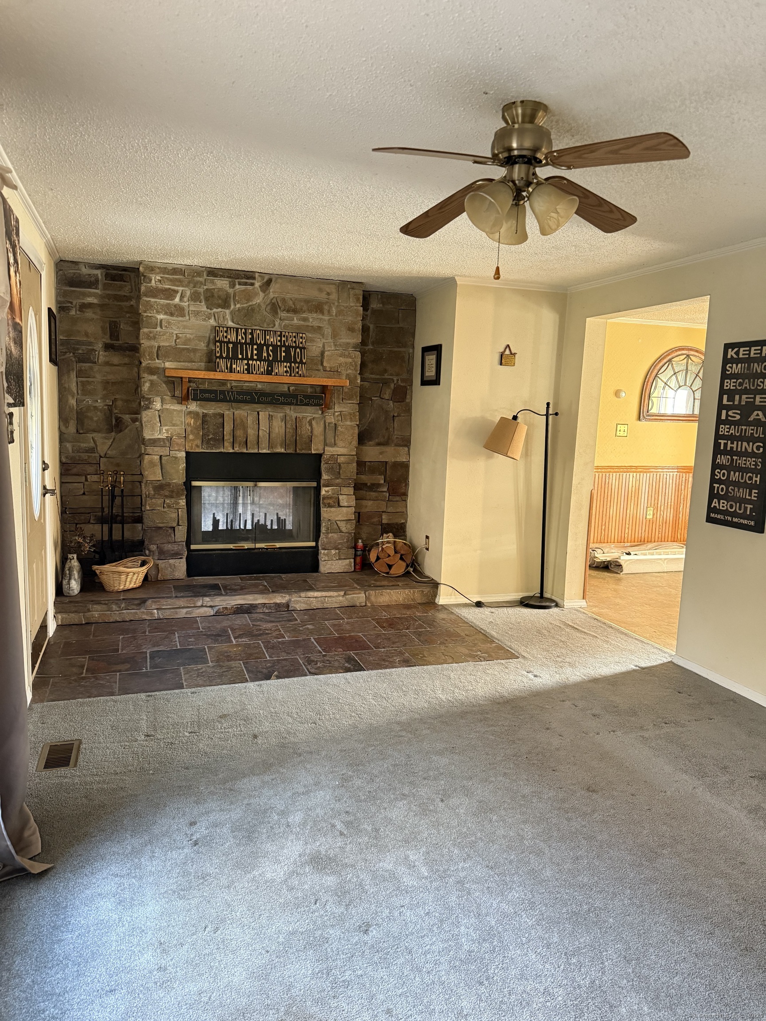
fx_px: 708
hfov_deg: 56.8
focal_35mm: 24
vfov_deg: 71.6
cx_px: 383
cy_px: 510
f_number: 1.78
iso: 1000
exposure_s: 1/40
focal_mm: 6.76
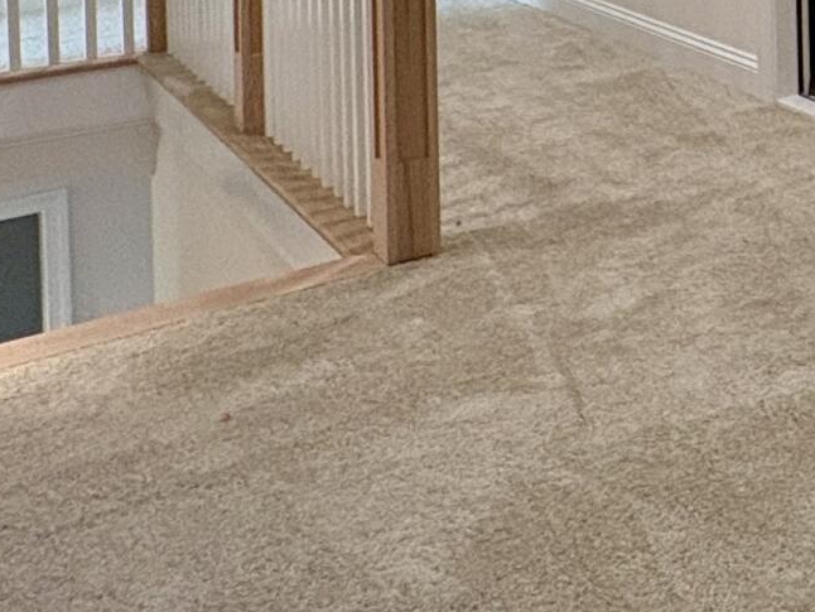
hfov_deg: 23.3
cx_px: 1254
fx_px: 1531
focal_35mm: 65
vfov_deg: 19.7
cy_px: -302
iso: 200
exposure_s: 1/120
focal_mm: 2.22
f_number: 2.2
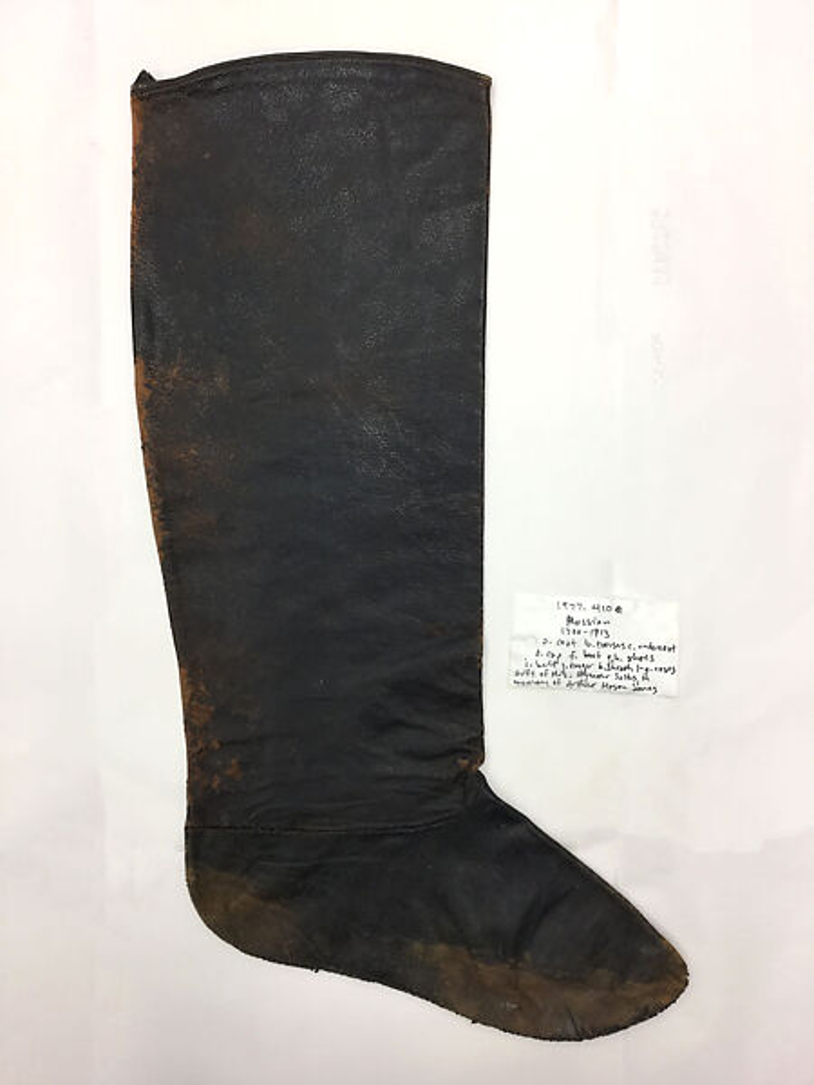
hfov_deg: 45.4
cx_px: 407
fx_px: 972
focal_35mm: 31
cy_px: 542
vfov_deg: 58.4
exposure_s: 1/40
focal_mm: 3.3
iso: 25
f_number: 2.4
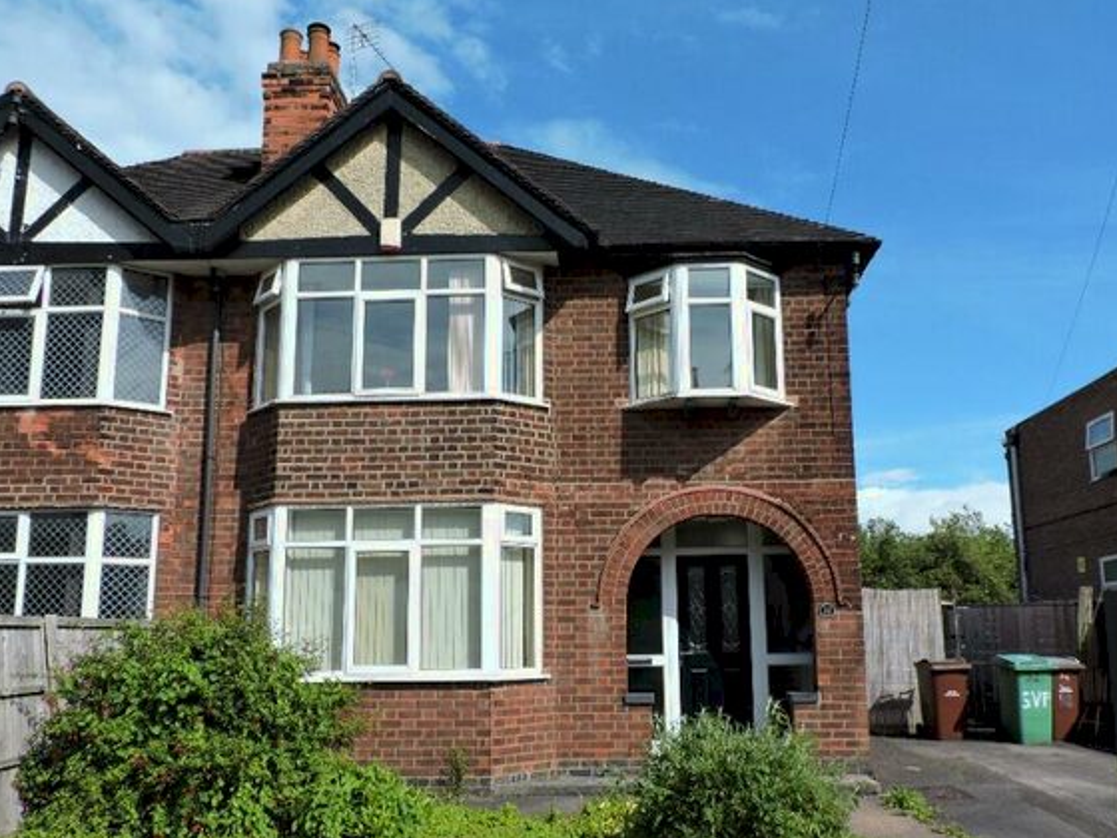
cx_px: 592
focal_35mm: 30
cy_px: 474
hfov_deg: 59.9
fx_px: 968
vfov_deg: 46.7
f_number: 3.3
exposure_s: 1/1250
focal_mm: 4.3
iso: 100
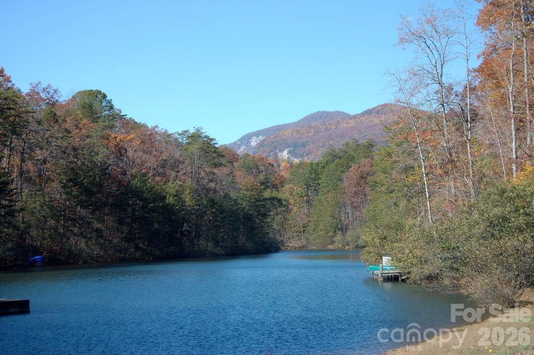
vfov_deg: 18.9
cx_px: 267
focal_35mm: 72
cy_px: 178
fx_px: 1067
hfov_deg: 28.1
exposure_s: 1/500
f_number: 5.6
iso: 360
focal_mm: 48
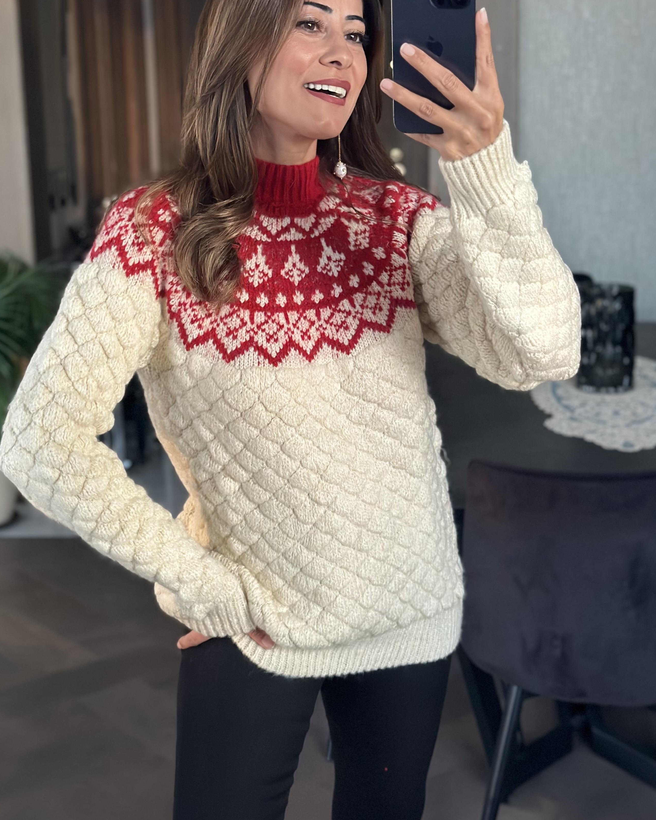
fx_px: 1432
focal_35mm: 59
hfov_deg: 25.8
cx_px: 294
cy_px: 363
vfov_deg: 31.9
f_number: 1.78
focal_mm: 6.86
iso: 320
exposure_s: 1/60
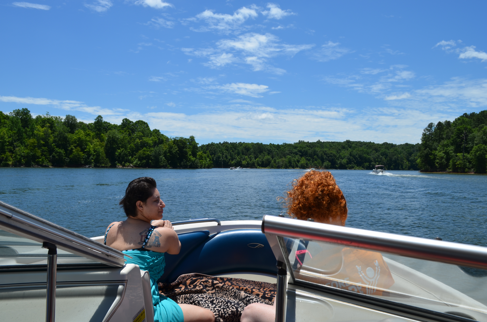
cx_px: 244
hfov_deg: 57.3
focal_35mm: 33
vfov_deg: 39.8
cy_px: 161
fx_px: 445
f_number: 10
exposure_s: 1/400
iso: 100
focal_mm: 22
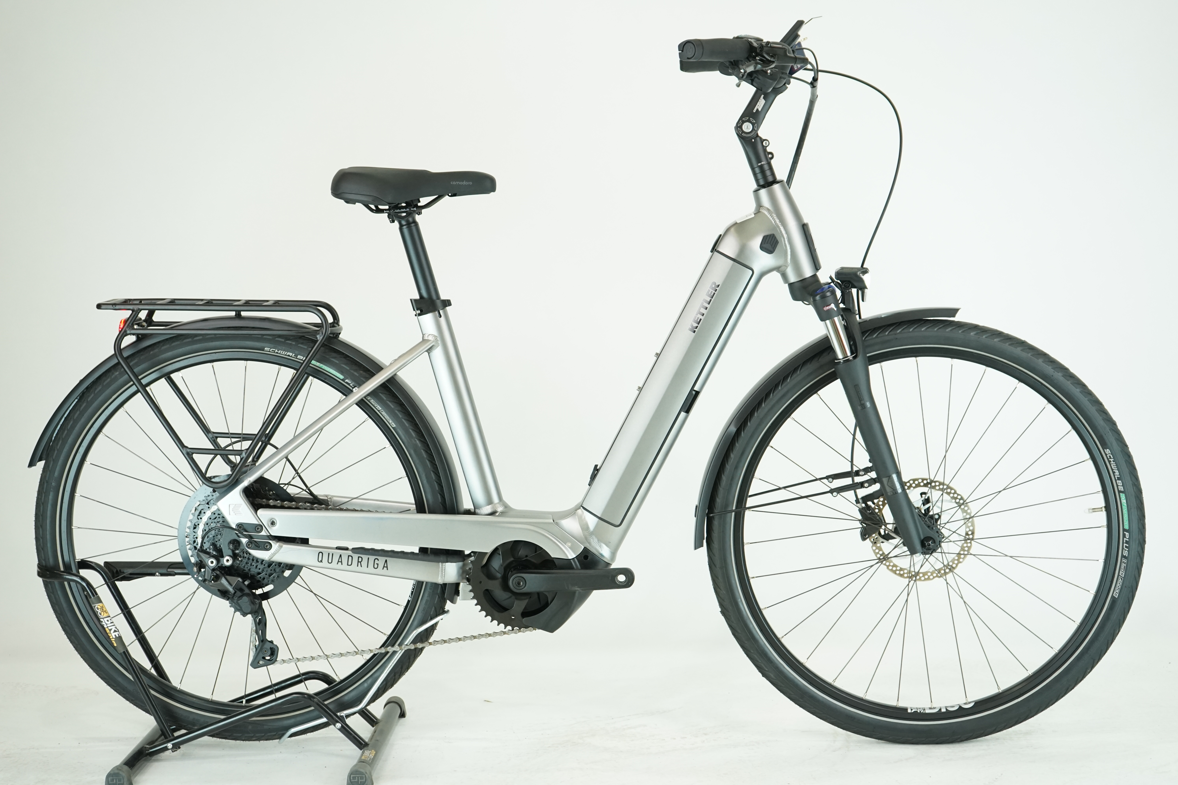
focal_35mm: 53
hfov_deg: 37.5
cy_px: 392
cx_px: 589
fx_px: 1734
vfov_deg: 25.5
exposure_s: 1/200
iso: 1600
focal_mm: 53
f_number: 5.6
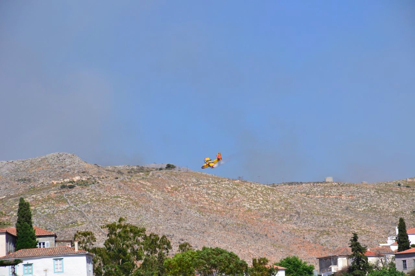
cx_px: 208
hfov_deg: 9.5
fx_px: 2507
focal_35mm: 218
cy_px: 138
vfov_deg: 6.3
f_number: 11
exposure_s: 1/500
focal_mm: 145
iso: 250
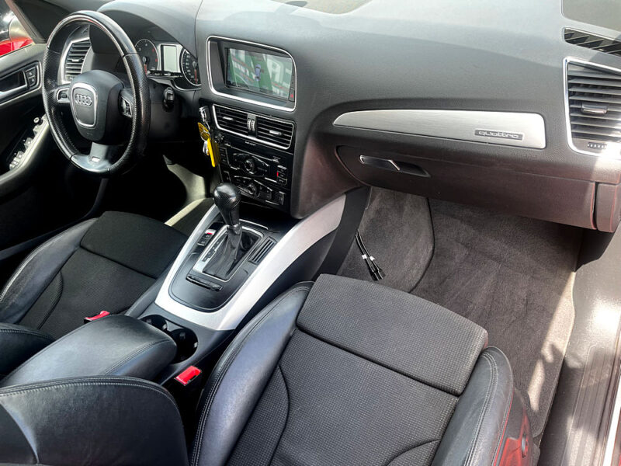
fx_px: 466
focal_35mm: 26
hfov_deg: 67.3
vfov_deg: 53.1
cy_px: 233
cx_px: 310
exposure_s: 1/122
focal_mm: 5.1
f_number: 1.6
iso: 64
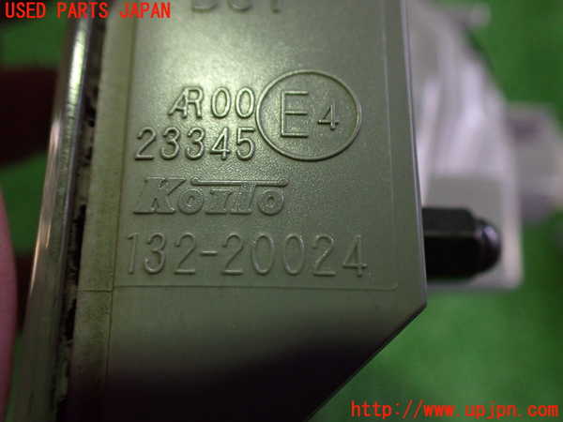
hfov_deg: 60.0
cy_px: 211
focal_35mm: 30
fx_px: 488
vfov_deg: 46.8
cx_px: 282
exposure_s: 1/125
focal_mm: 5.4
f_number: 2.3
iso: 640
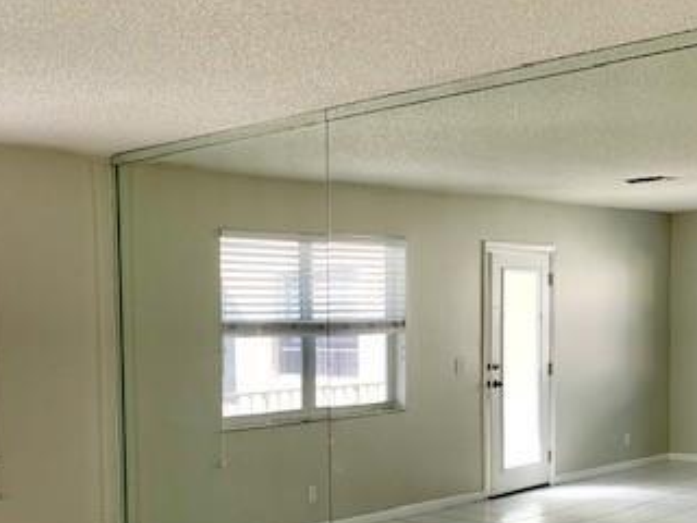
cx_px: 231
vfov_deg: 27.5
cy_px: 416
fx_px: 1047
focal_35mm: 52
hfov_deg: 36.4
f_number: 1.8
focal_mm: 4.25
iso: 32
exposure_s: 1/121
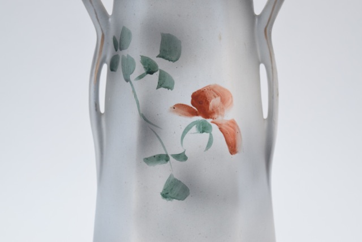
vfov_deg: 16.6
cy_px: 121
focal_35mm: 82
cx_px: 181
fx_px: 830
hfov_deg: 24.6
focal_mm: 55
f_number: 5.6
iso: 800
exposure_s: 1/125
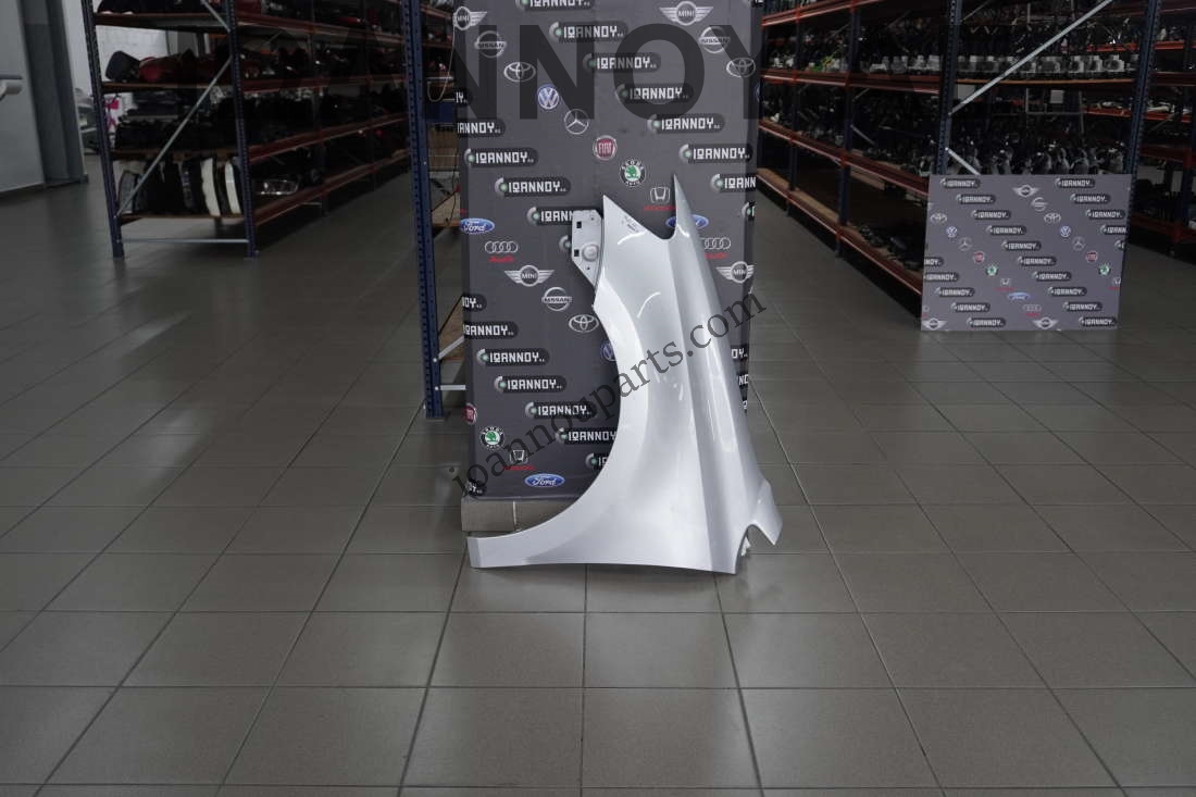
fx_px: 1096
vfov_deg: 40.0
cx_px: 598
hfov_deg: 57.2
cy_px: 398
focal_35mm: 33
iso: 800
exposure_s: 1/160
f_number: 4
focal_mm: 22
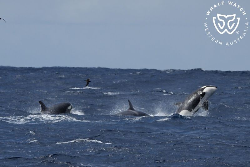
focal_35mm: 274
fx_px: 1903
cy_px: 84
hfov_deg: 7.5
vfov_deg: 5.0
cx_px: 125
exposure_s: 1/8000
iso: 640
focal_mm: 274.1
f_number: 5.6
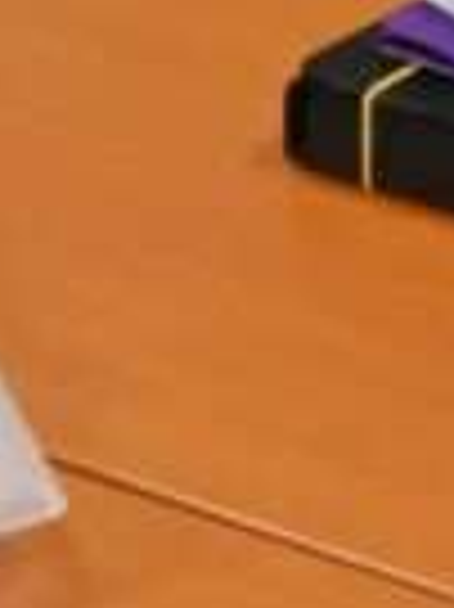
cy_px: -1000
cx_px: 1533
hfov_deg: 4.5
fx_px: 5438
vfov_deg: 6.0
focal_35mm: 310
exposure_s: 1/160
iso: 1600
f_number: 5.6
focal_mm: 23
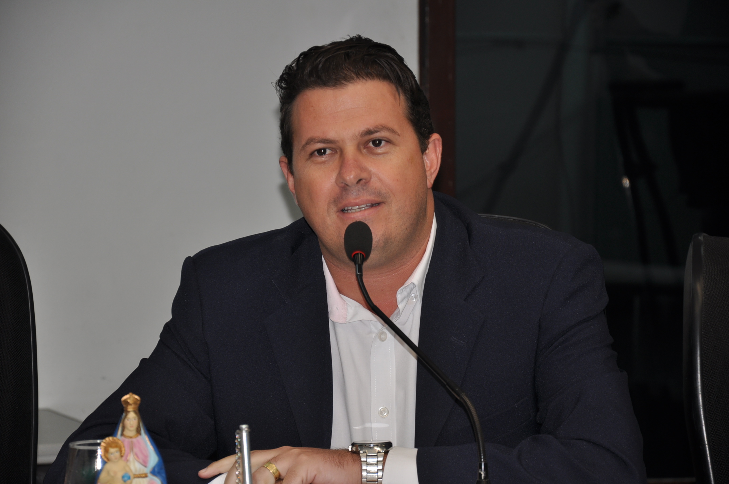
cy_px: 242
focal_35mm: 158
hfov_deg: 13.1
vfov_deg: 8.7
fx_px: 3185
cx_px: 364
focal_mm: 105
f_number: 5.6
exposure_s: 1/60
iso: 200
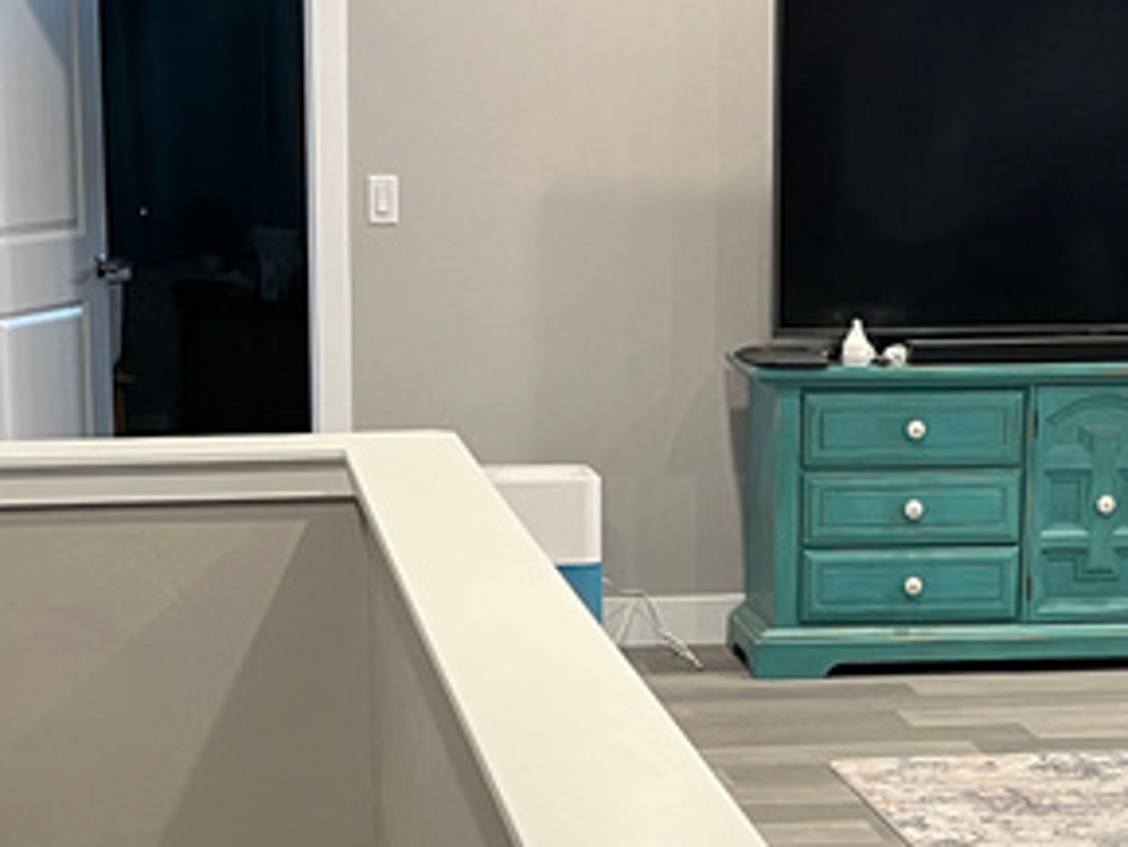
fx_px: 2999
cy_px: 902
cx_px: 652
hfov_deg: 21.3
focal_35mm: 92
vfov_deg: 15.7
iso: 160
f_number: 1.6
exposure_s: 1/60
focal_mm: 5.1
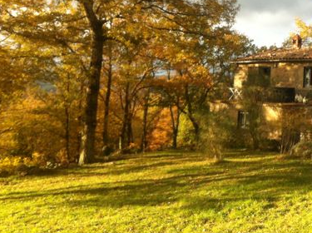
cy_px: 56
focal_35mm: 56
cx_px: 233
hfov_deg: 33.7
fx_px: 504
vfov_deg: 25.7
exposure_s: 1/128
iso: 80
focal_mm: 3.85
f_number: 2.8
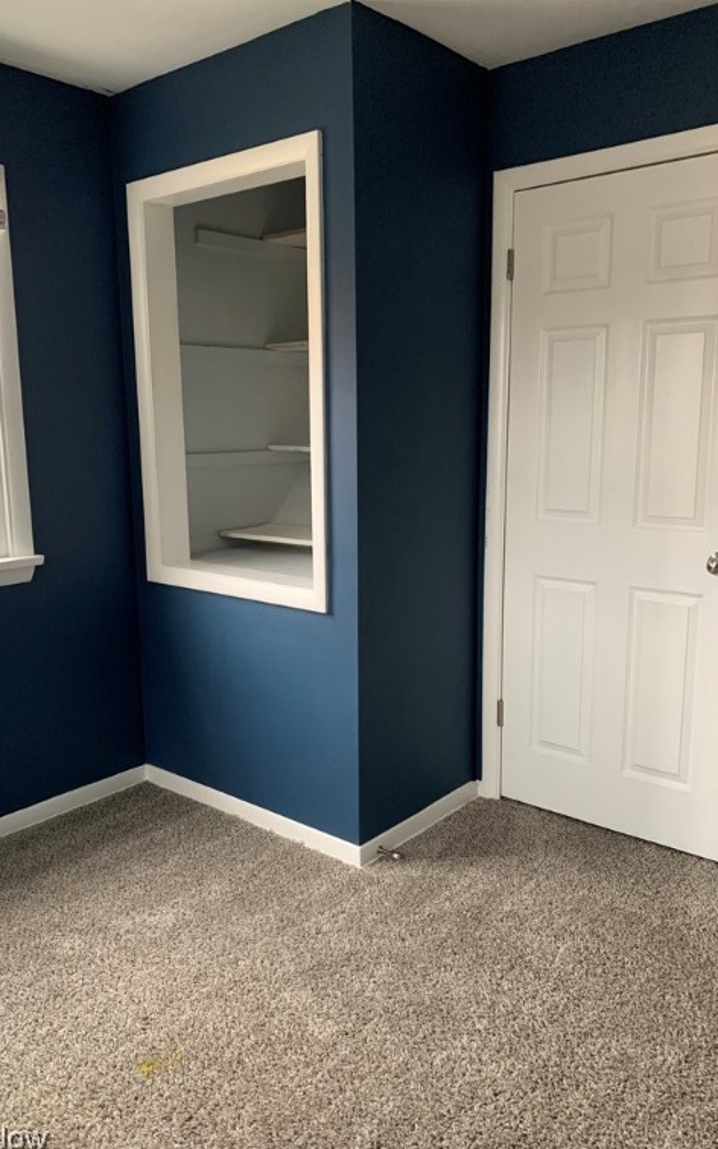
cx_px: 339
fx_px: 877
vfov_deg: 66.5
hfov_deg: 44.5
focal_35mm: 28
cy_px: 579
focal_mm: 4.25
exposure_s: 1/60
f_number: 1.8
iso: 320
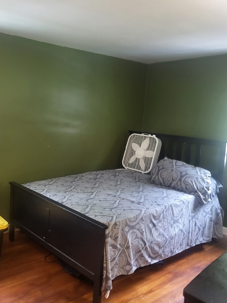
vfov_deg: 55.3
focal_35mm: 33
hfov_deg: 42.7
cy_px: 149
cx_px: 90
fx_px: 288
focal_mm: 5.4
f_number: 1.8
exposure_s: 1/30
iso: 640
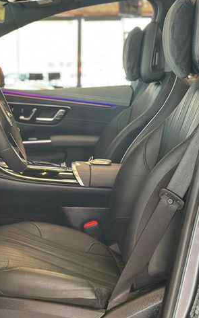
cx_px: 51
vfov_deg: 29.8
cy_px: 159
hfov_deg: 18.8
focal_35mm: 69
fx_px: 599
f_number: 1.78
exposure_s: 1/60
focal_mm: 6.86
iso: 100
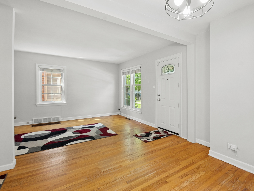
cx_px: 146
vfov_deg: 74.7
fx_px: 125
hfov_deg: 90.4
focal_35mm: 17
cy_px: 92
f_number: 11
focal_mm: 10
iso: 200
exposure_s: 1/3.33
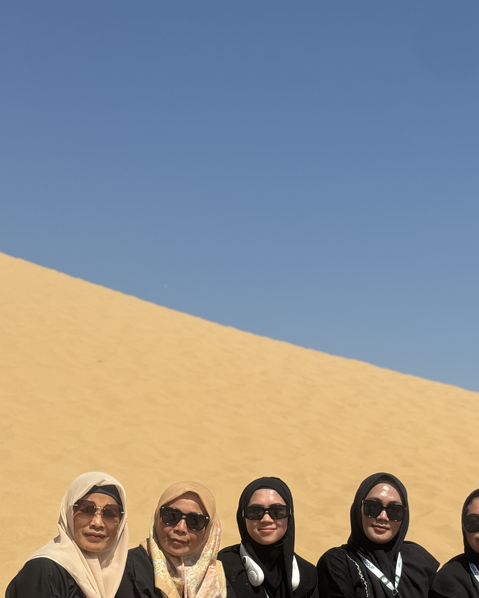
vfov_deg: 26.4
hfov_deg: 21.5
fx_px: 1258
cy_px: 452
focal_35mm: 71
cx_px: 295
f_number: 1.78
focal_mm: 6.76
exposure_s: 1/6410
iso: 64
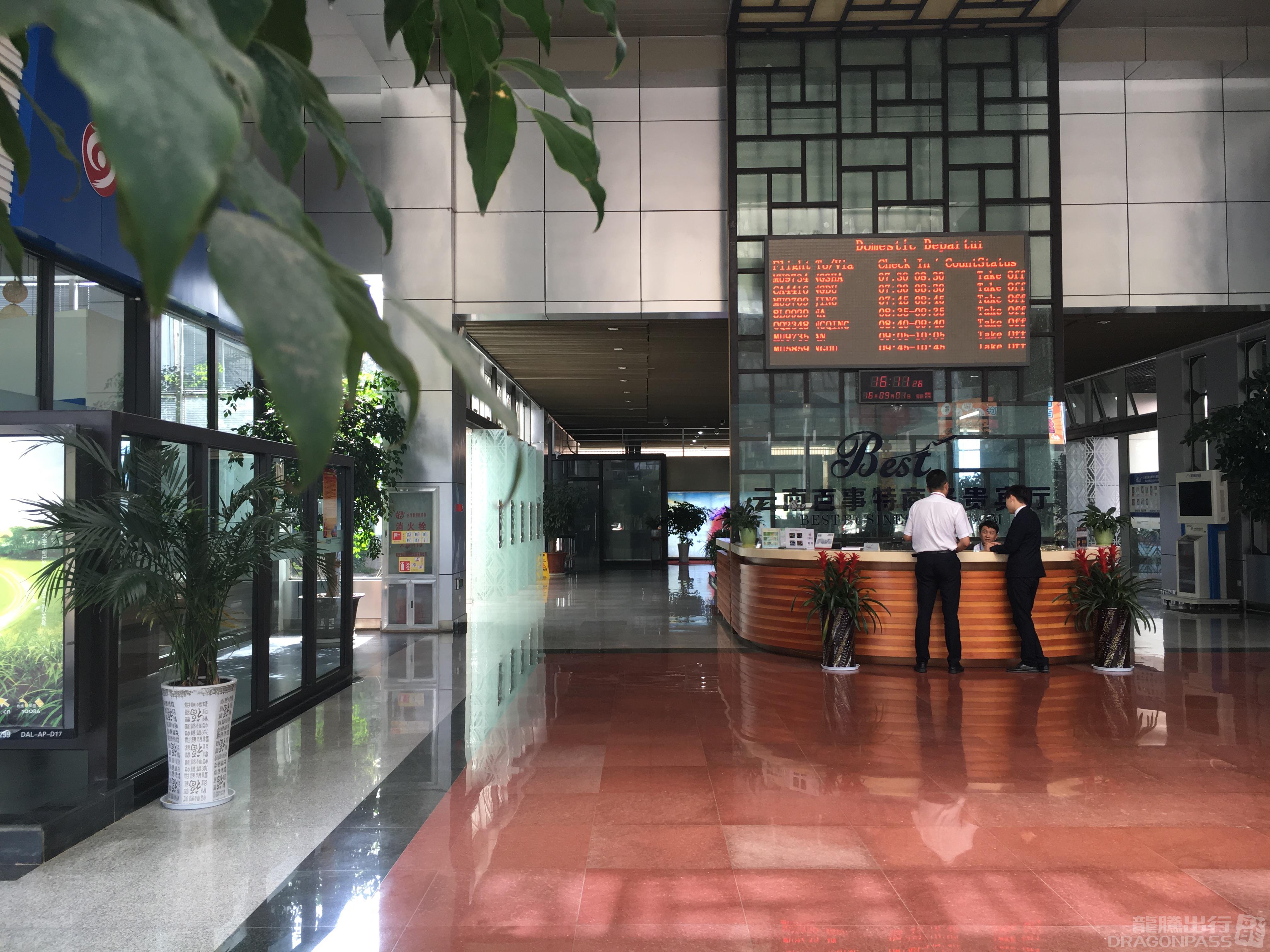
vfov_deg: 48.2
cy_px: 476
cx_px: 635
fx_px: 1064
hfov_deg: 61.7
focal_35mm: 29
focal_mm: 4.15
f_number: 2.2
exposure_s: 1/100
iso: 32
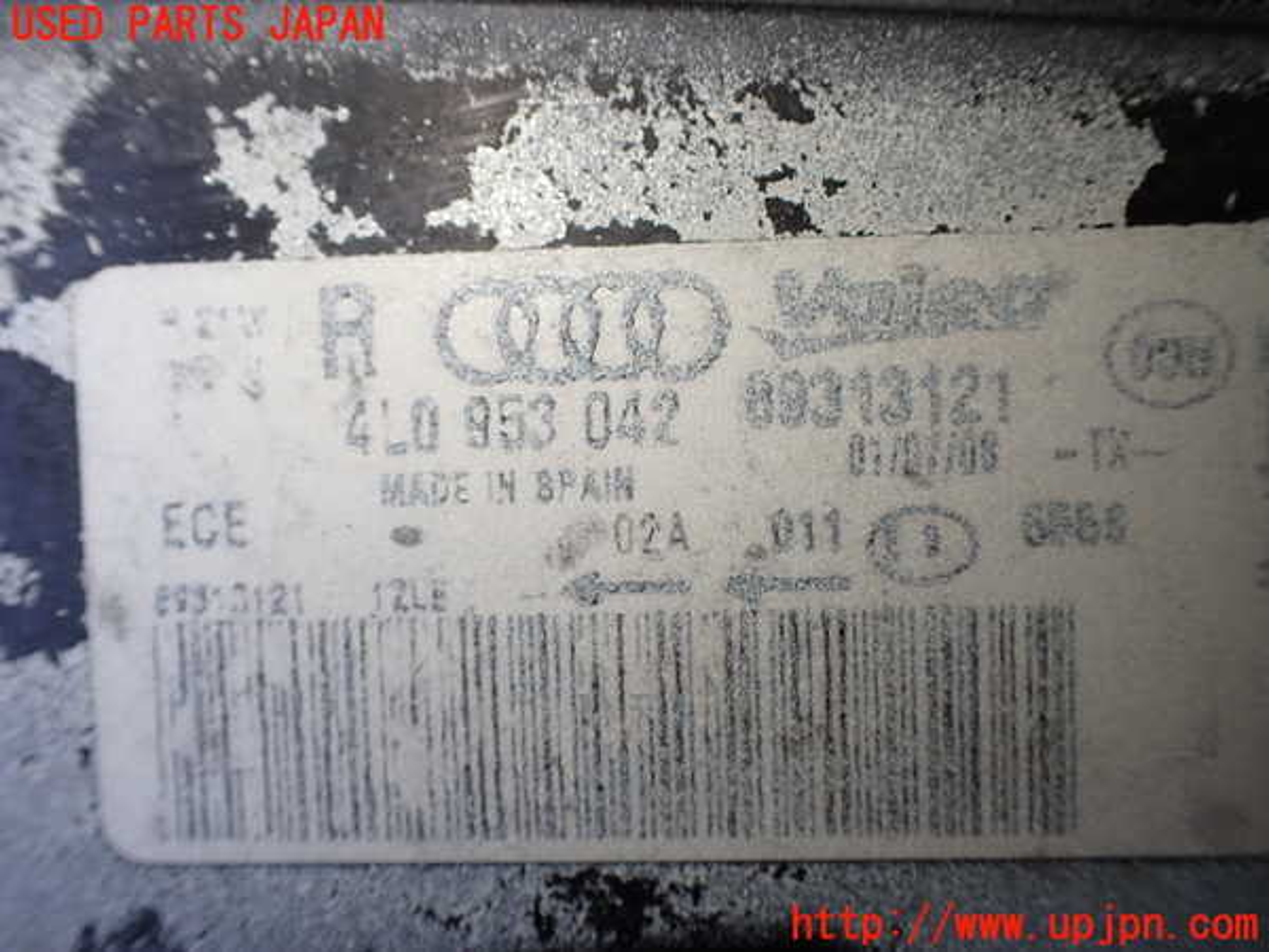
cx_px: 634
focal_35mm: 30
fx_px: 1100
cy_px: 476
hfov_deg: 60.0
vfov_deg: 46.8
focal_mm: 5.4
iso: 100
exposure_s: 1/200
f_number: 2.3
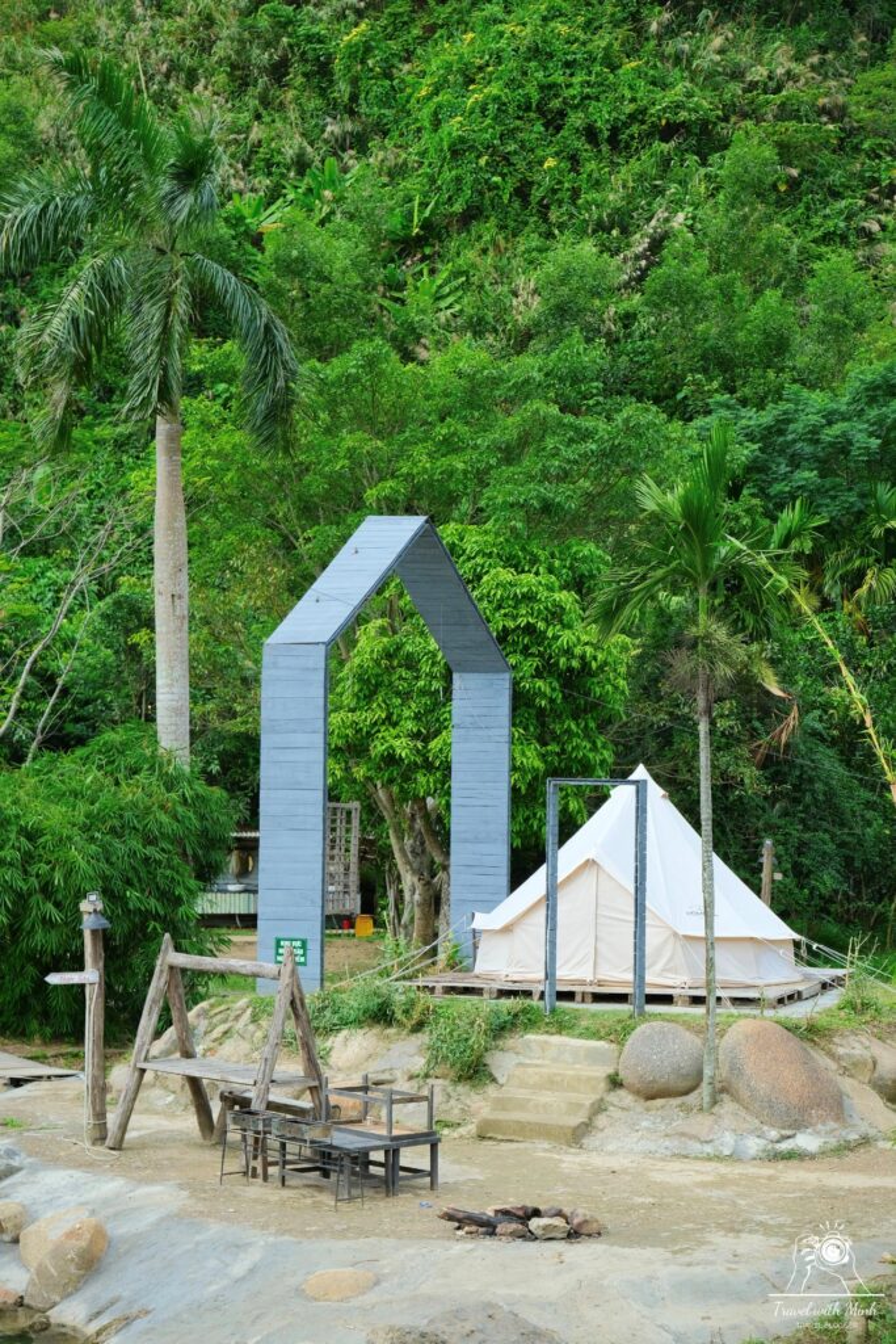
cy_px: 672
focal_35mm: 63
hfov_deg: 21.6
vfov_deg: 31.9
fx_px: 2351
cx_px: 448
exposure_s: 1/1400
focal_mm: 41.8
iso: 800
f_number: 4.5
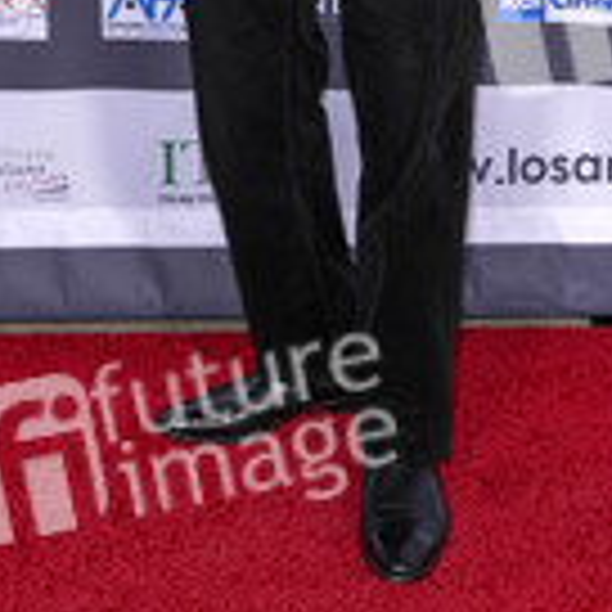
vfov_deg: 18.6
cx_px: 297
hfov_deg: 20.4
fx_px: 1700
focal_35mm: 85
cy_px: -234
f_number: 5.6
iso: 800
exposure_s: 1/200
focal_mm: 34
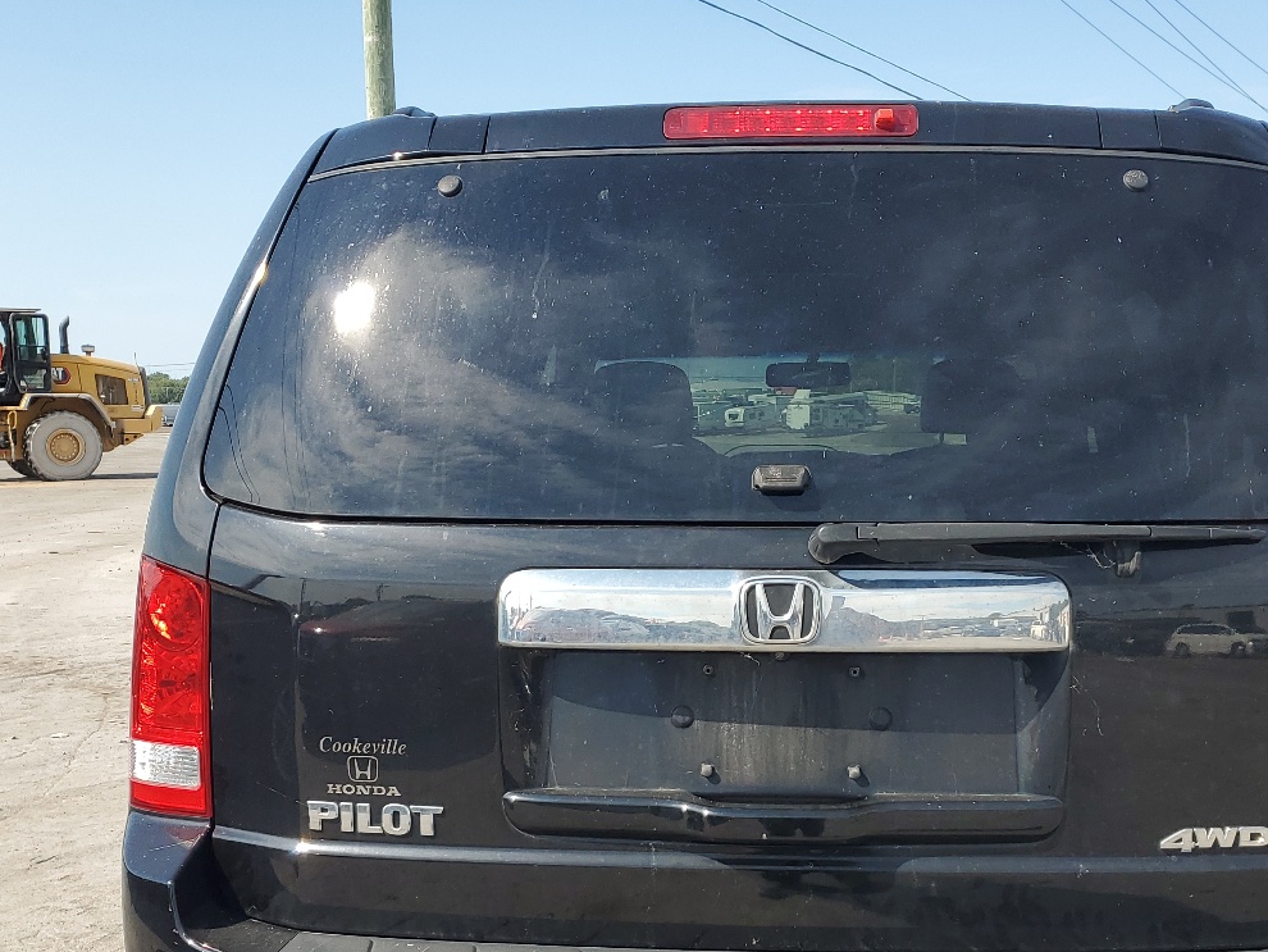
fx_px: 1539
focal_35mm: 42
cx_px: 776
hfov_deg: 44.5
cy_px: 675
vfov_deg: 33.9
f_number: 1.5
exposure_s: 1/2000
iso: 50
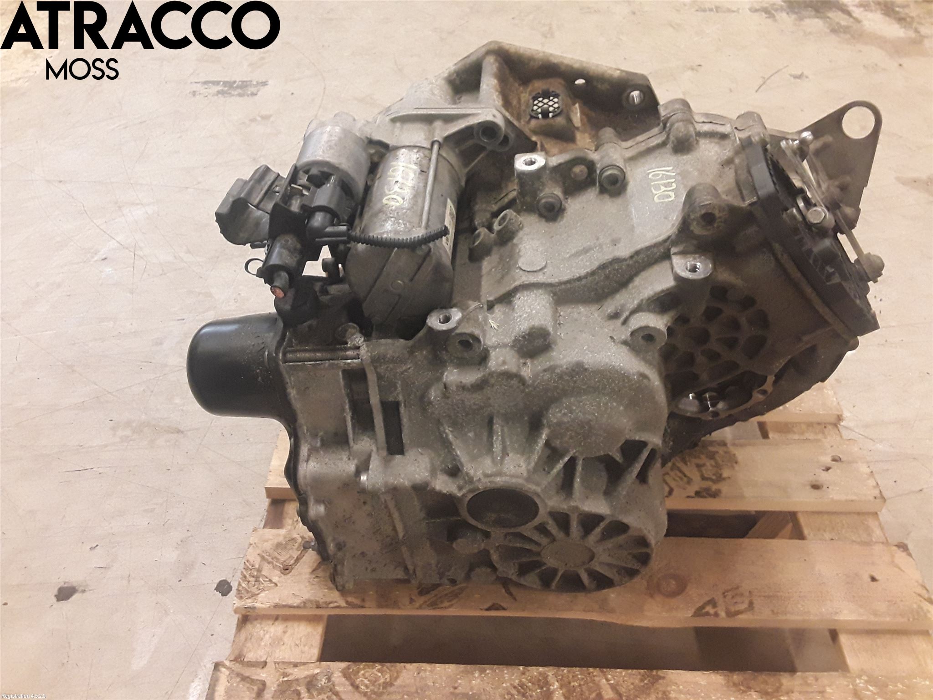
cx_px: 466
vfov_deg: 49.7
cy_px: 350
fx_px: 755
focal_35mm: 28
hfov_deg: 63.4
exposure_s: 1/50
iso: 160
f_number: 1.9
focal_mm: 2.91
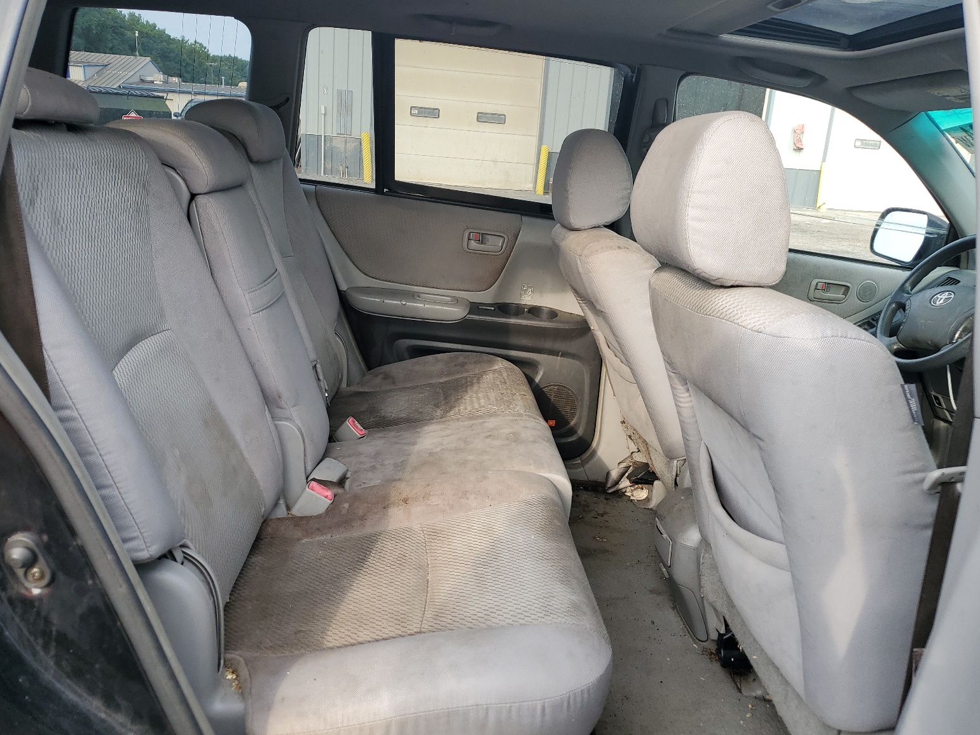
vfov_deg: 51.4
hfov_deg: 65.3
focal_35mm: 27
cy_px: 373
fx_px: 764
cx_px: 487
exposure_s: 1/333
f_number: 1.5
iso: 50
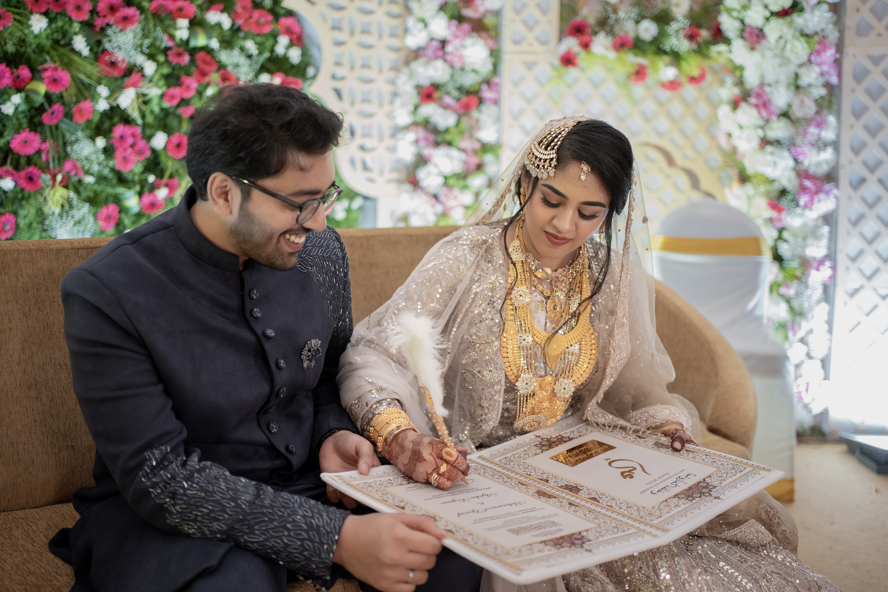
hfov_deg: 54.4
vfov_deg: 37.9
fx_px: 863
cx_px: 444
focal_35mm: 35
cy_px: 296
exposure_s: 1/640
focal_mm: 35
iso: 1250
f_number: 1.8
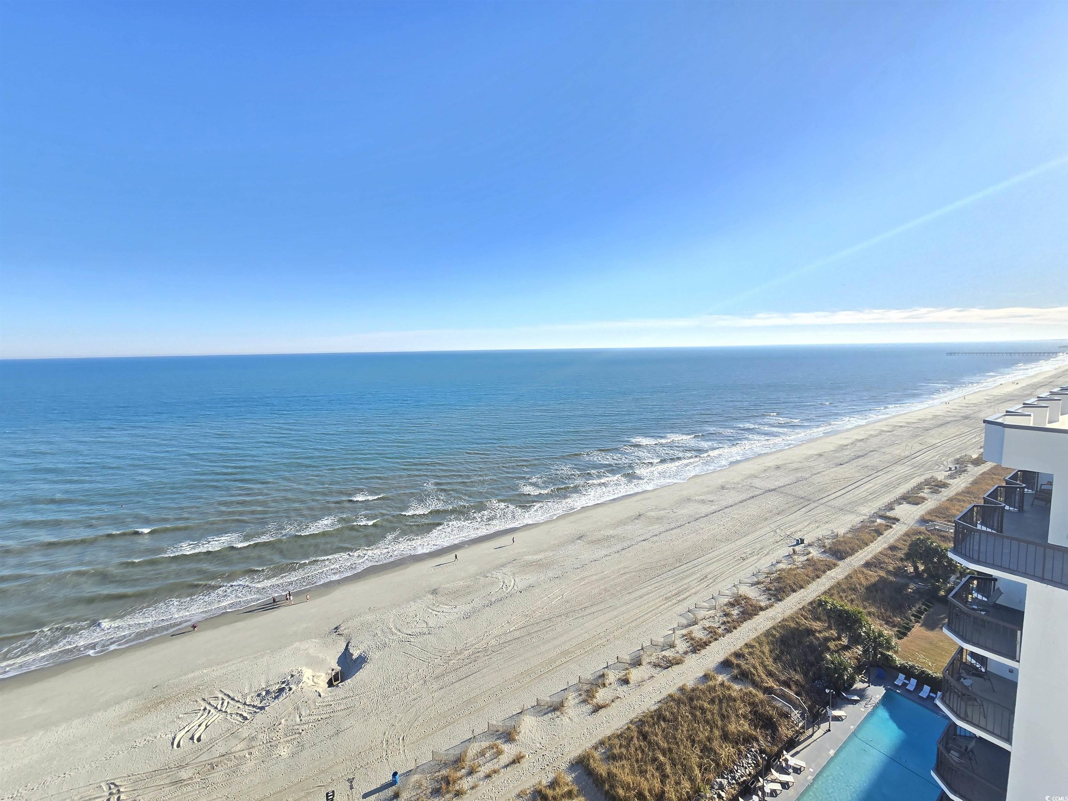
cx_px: 534
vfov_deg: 89.9
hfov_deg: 106.2
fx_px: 401
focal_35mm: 13
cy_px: 400
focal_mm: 2.2
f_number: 2.2
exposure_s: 1/970
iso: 50
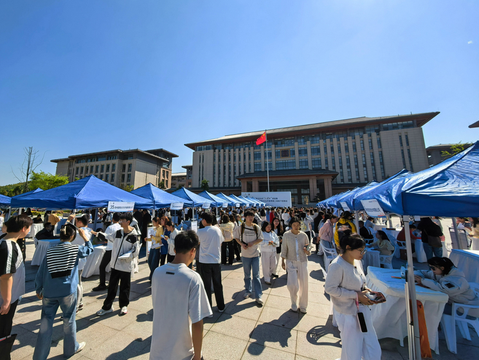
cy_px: 169
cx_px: 204
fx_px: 208
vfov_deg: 81.7
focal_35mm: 15
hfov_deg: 97.4
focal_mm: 1.95
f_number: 2.2
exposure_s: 1/3333
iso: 50
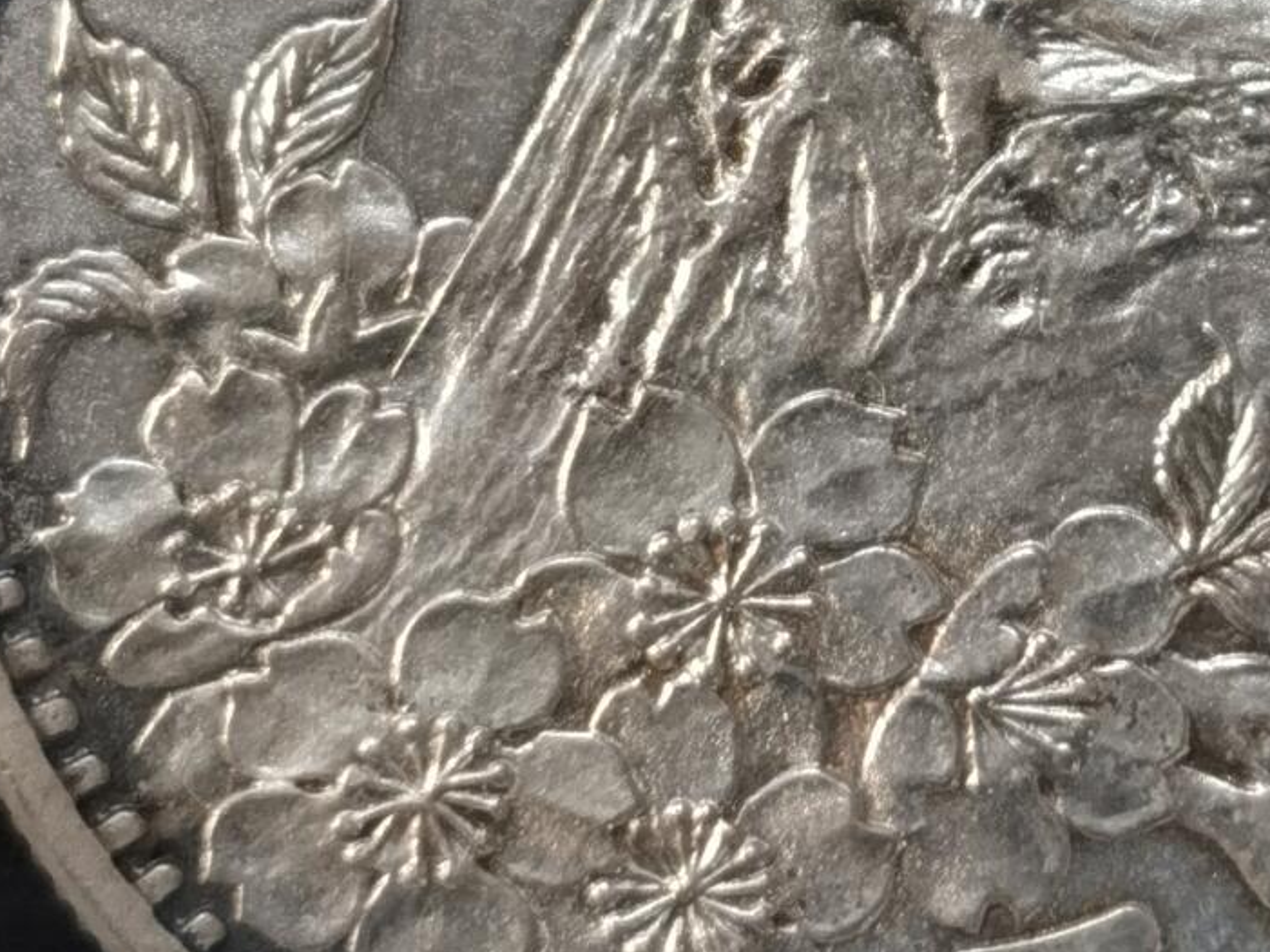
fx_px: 7632
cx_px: 942
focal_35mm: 208
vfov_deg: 7.1
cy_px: 127
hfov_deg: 9.5
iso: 80
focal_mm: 5.56
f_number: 1.6
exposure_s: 1/100
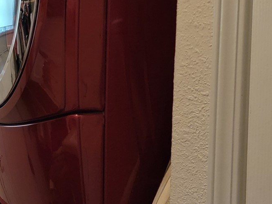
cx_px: -81
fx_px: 550
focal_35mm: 70
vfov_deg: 21.0
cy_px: 97
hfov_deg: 24.3
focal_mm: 6.7
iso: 320
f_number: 1.8
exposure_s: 1/120
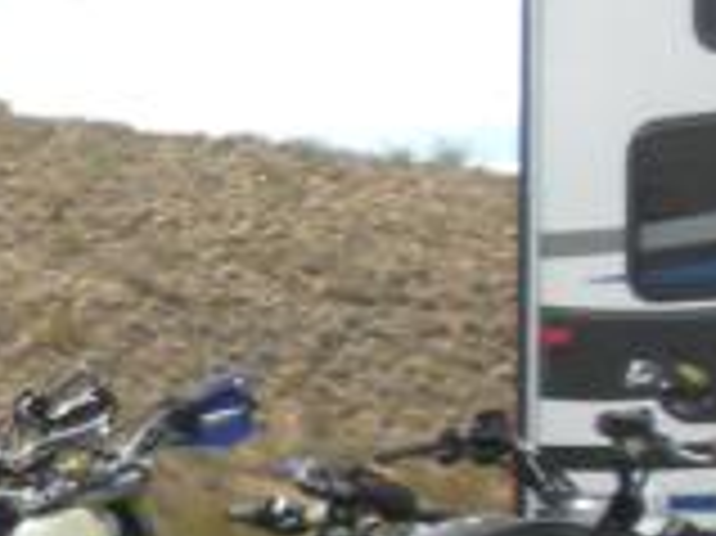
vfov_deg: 7.9
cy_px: 685
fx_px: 3844
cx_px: -851
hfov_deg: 9.7
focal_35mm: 186
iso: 90
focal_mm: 6.6
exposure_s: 1/124
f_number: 10
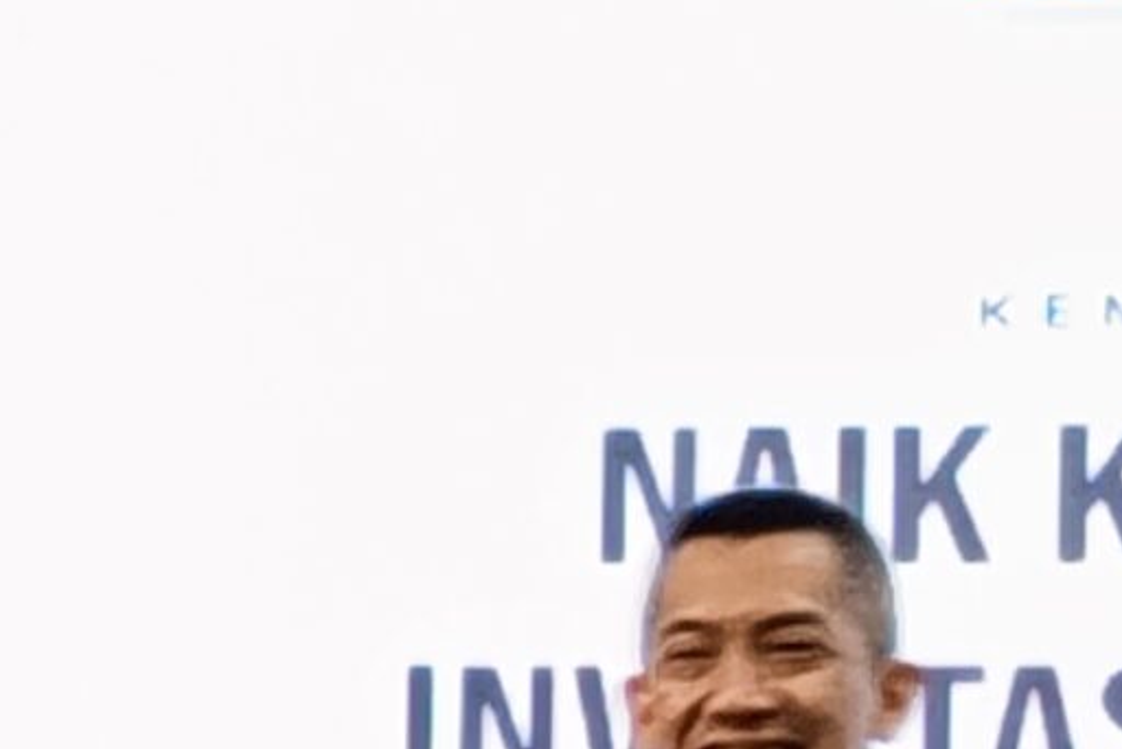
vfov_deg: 4.0
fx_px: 10696
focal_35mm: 343
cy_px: 786
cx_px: 894
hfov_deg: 6.0
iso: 390
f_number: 1.7
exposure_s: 1/33.3
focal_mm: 5.27
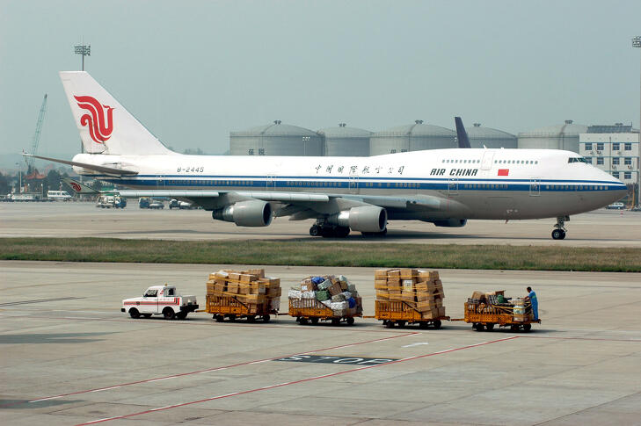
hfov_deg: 17.1
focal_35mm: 120
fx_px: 2135
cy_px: 213
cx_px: 320
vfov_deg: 11.4
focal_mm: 80
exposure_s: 1/640
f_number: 9
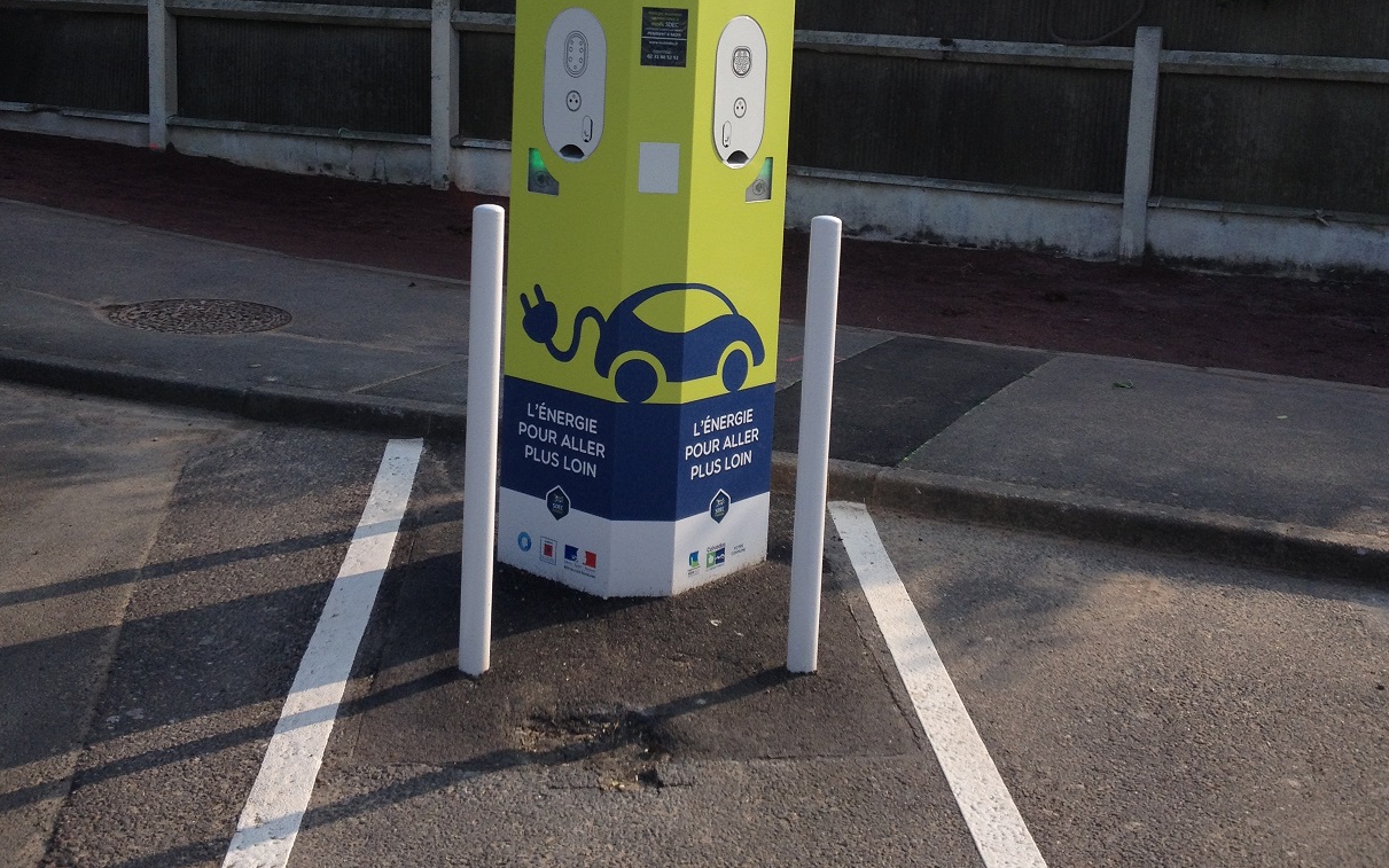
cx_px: 699
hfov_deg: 40.3
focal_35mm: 50
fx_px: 1893
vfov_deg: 25.5
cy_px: 196
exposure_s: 1/1416
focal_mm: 4.28
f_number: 2.4
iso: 50
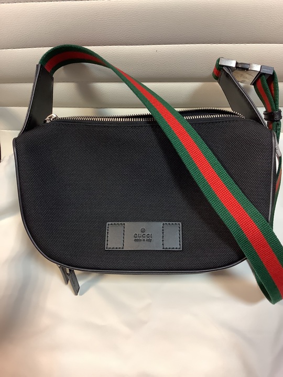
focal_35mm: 31
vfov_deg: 58.4
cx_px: 142
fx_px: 338
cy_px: 188
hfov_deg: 45.4
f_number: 2.4
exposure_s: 1/50
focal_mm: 3.3
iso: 160
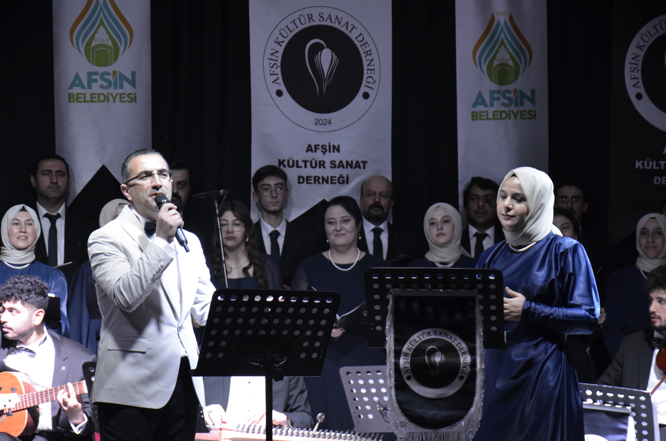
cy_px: 220
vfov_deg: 12.1
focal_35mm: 112
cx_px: 333
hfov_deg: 18.2
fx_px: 2077
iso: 1600
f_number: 5
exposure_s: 1/30
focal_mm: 75
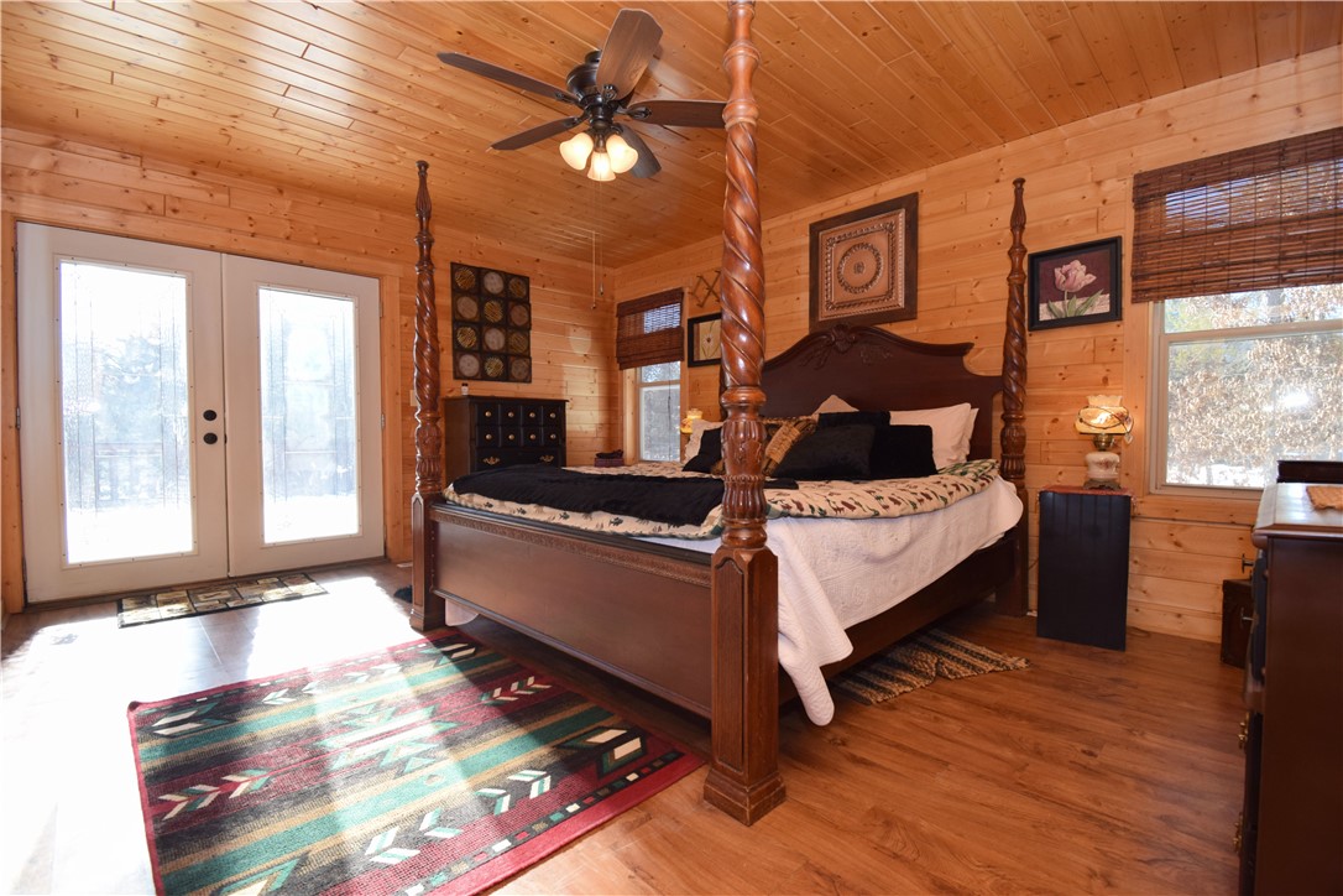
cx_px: 672
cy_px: 448
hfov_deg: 100.4
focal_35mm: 15
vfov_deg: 77.3
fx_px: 560
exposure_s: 1/200
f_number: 7.1
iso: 400
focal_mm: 10
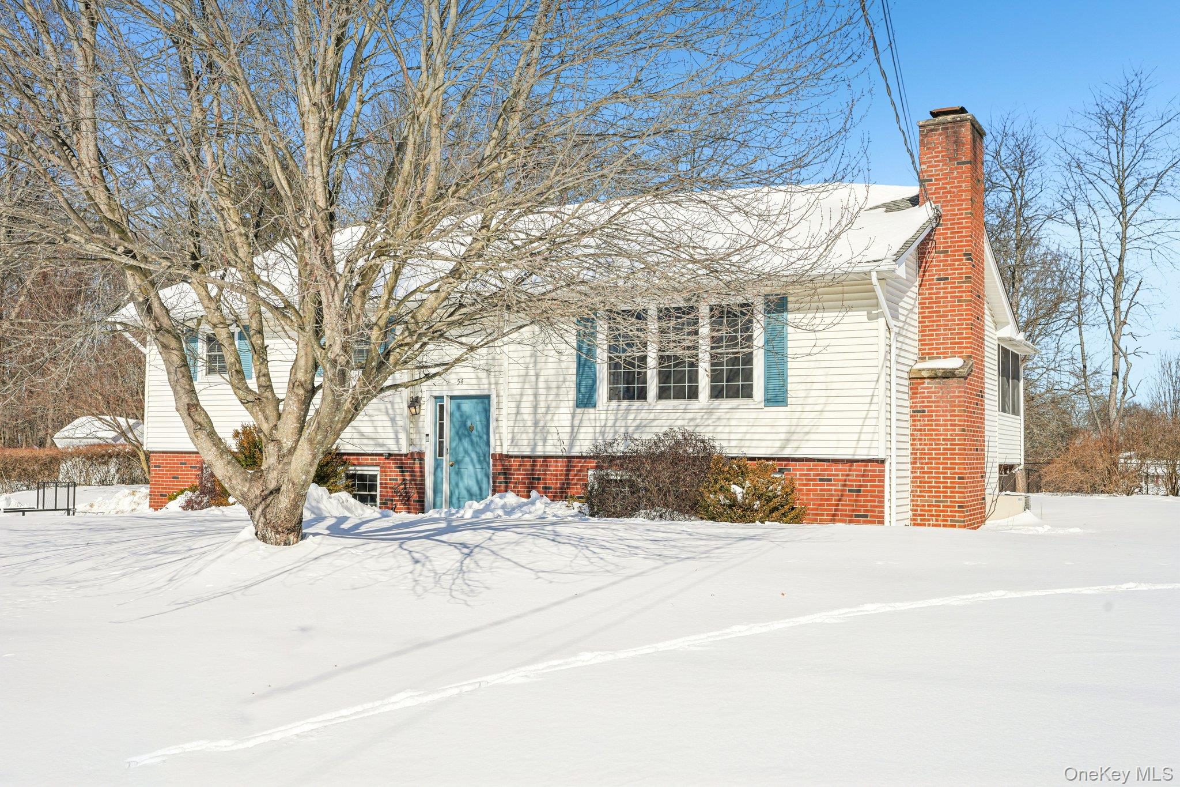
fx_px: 1147
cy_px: 394
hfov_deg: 54.4
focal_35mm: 35
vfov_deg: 37.8
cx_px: 590
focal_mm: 35
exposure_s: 1/640
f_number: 8
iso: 100
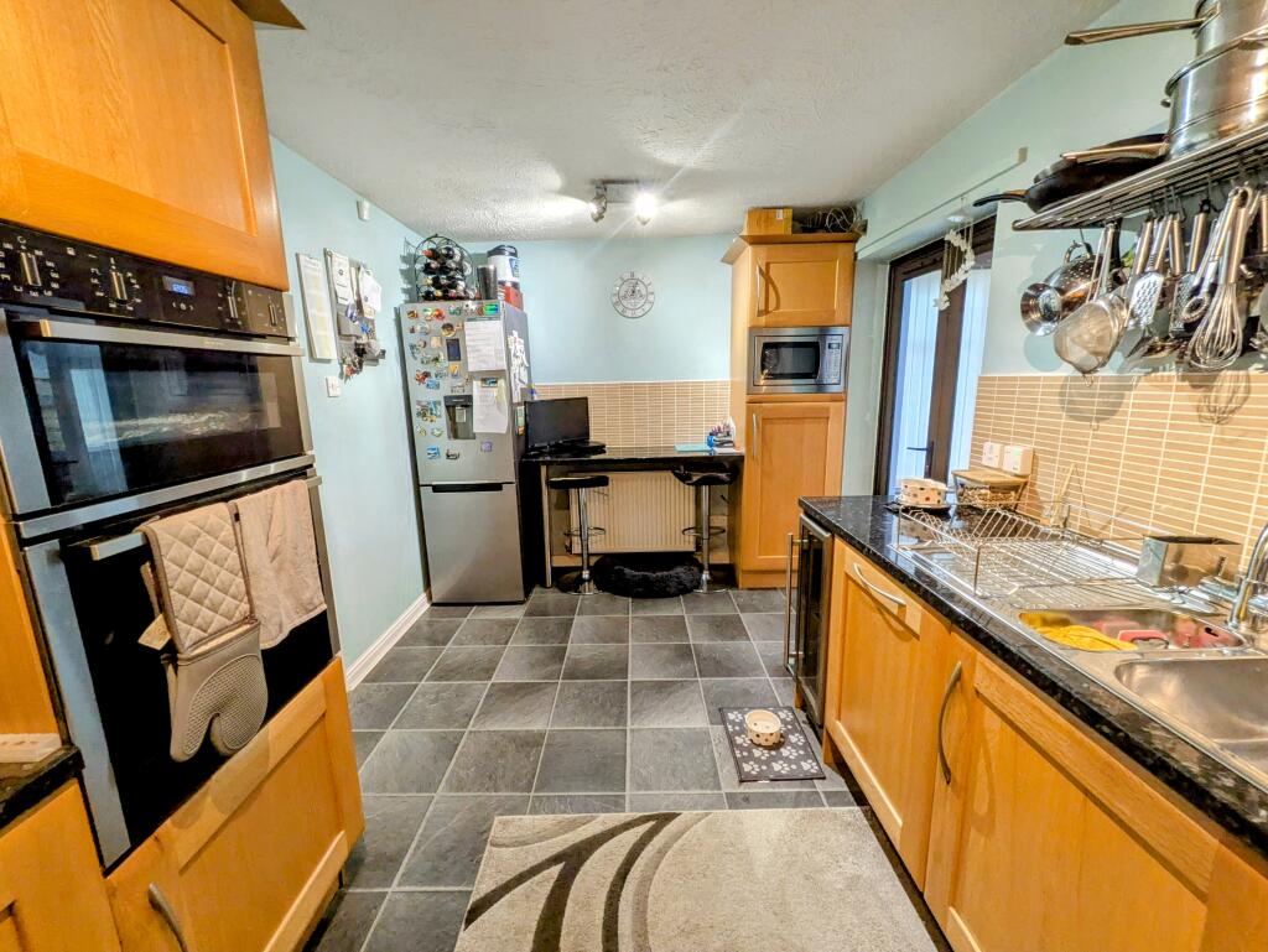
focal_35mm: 14
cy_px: 476
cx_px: 634
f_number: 2.2
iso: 257
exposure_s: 1/50
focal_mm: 1.83
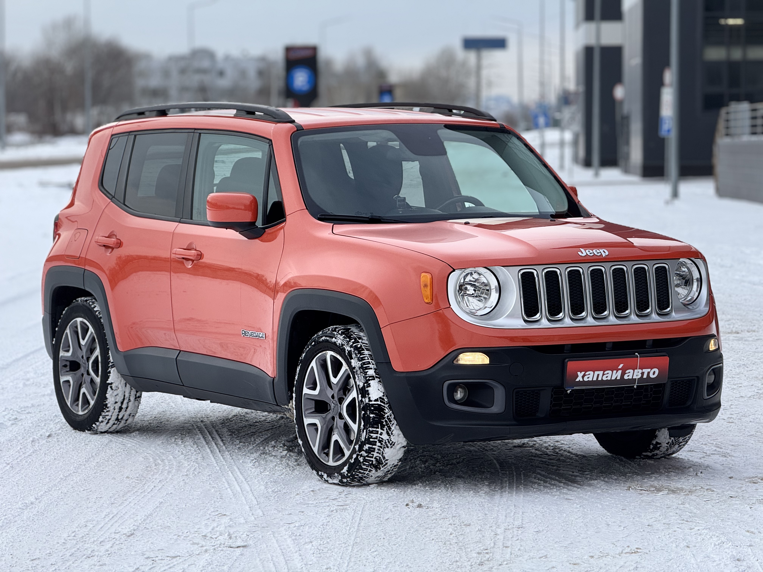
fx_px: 2645
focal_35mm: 120
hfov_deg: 16.4
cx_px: 382
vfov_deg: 12.3
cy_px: 286
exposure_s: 1/442
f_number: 2.8
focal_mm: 15.66
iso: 50
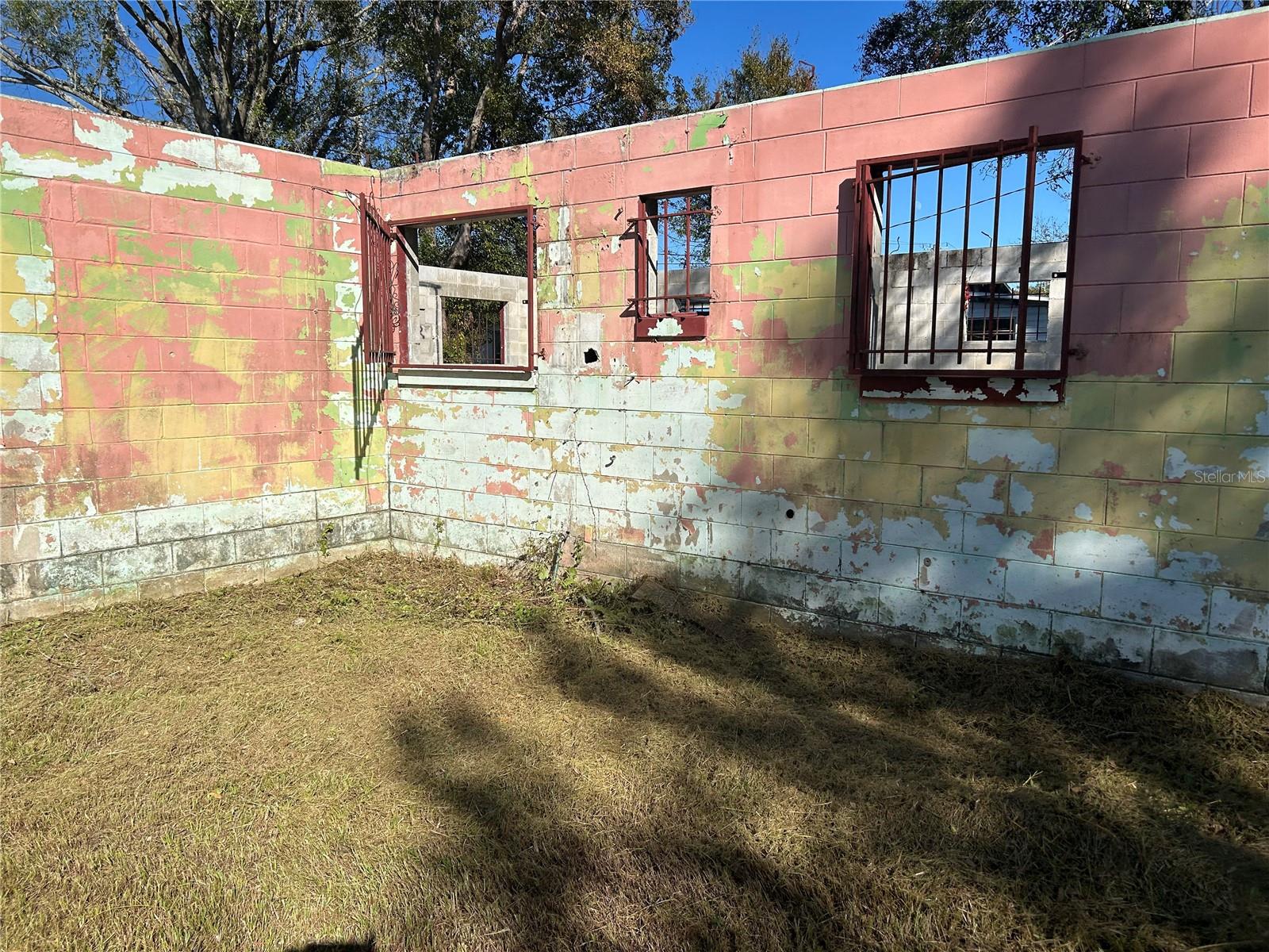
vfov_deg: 53.1
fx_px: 953
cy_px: 476
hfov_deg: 67.3
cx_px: 634
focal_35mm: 26
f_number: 1.5
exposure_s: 1/6579
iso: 50
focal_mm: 5.7
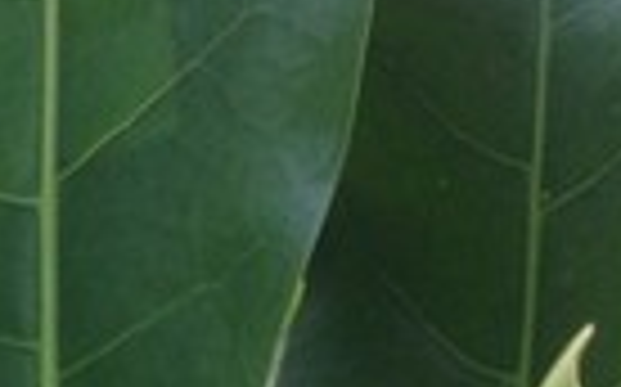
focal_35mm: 152
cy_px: 688
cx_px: -711
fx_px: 2570
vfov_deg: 8.3
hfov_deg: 11.9
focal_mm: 4.13
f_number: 2.4
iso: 50
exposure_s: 1/467
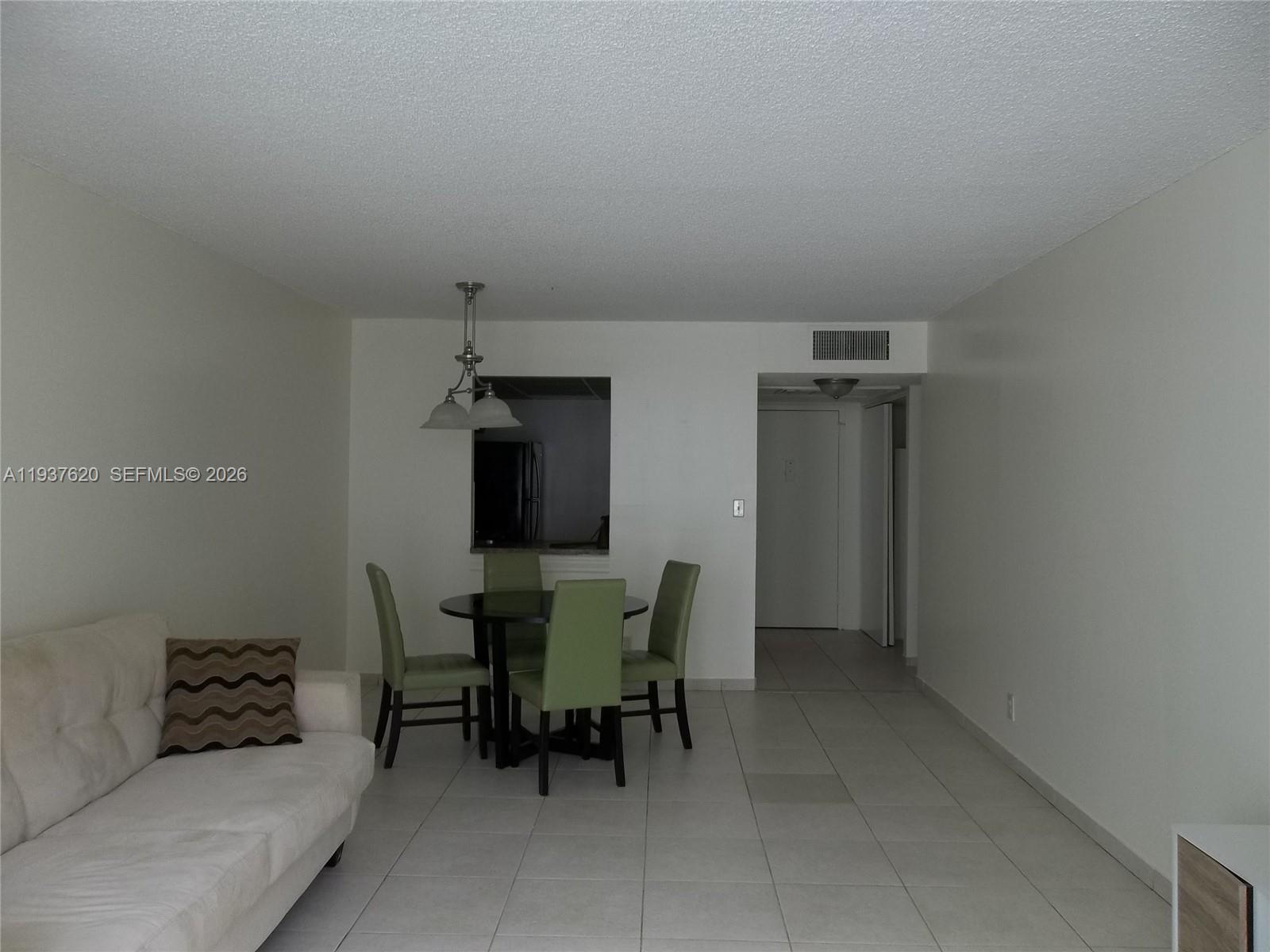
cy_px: 476
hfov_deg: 65.3
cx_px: 635
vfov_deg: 51.4
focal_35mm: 27
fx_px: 991
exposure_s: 1/80
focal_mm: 4.9
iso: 80
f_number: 3.5
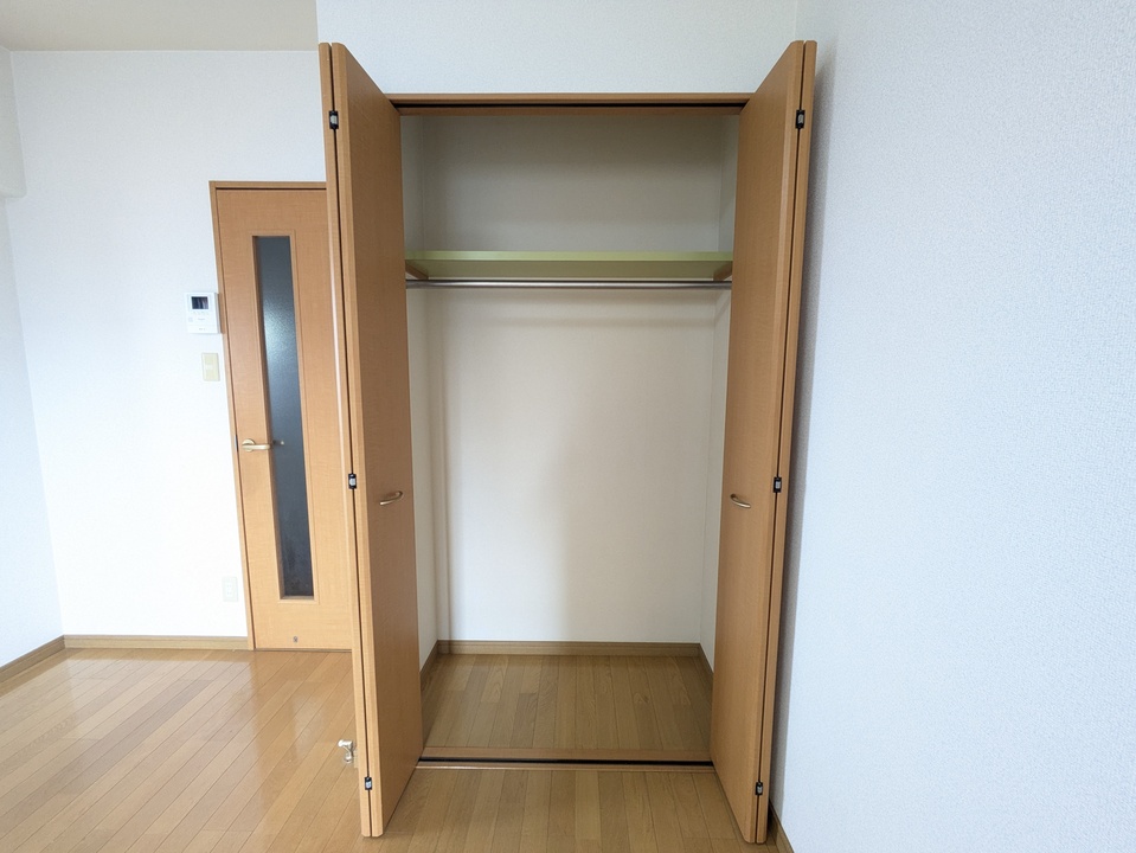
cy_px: 426
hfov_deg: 102.0
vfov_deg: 85.7
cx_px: 568
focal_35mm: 14
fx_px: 460
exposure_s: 1/60
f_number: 2.2
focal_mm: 1.83
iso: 249
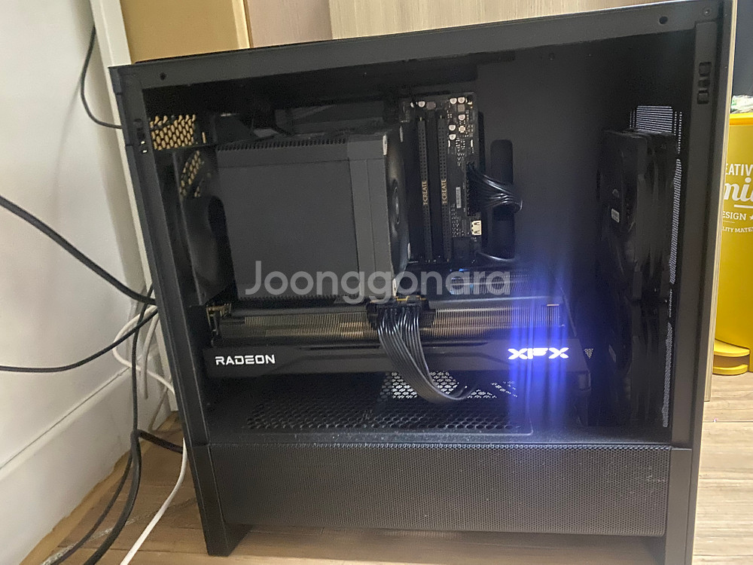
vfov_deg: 53.1
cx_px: 376
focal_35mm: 26
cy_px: 282
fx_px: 566
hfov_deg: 67.3
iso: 1000
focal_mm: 4.25
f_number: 1.8
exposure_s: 1/24
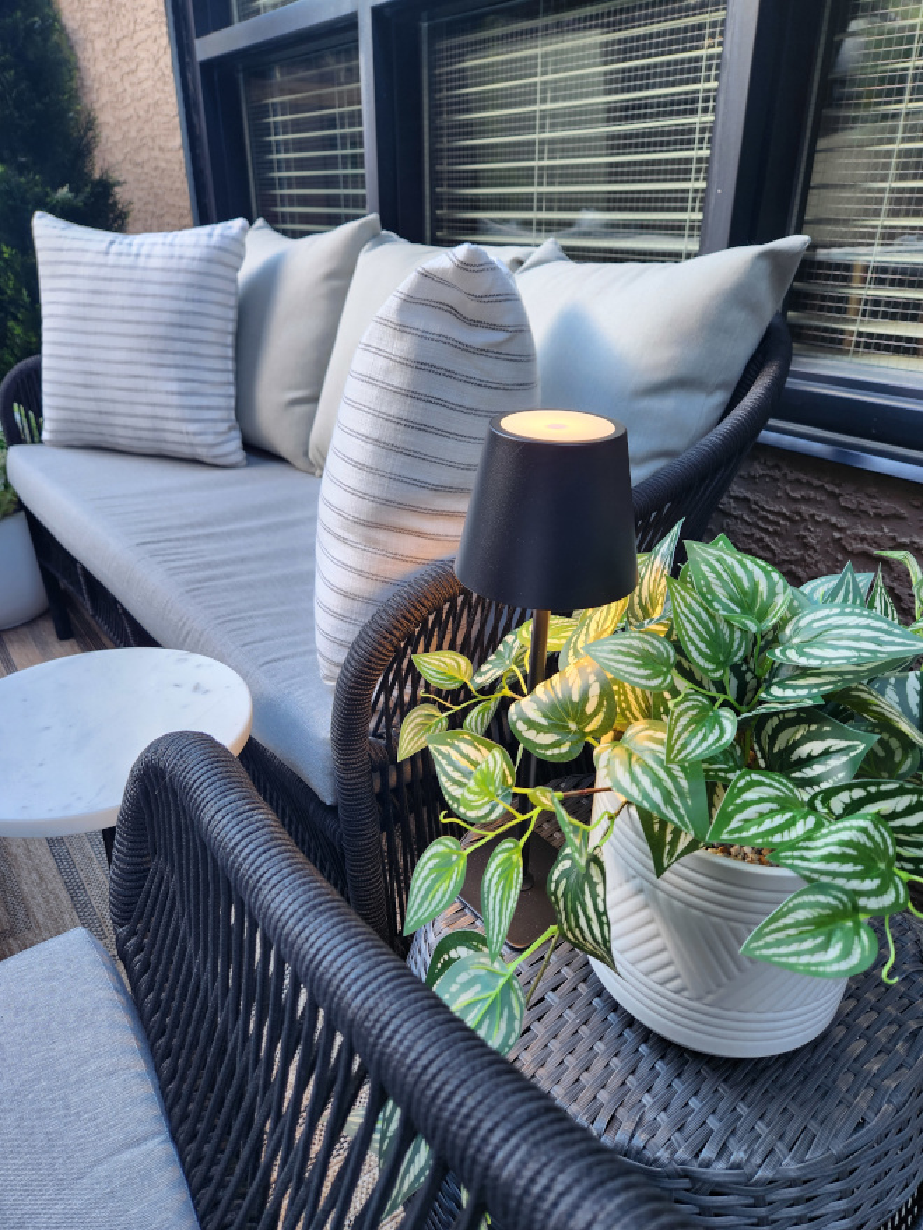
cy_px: 615
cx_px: 462
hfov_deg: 58.9
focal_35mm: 23
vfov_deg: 73.9
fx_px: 818
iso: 25
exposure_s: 1/15
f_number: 1.8
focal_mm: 5.4
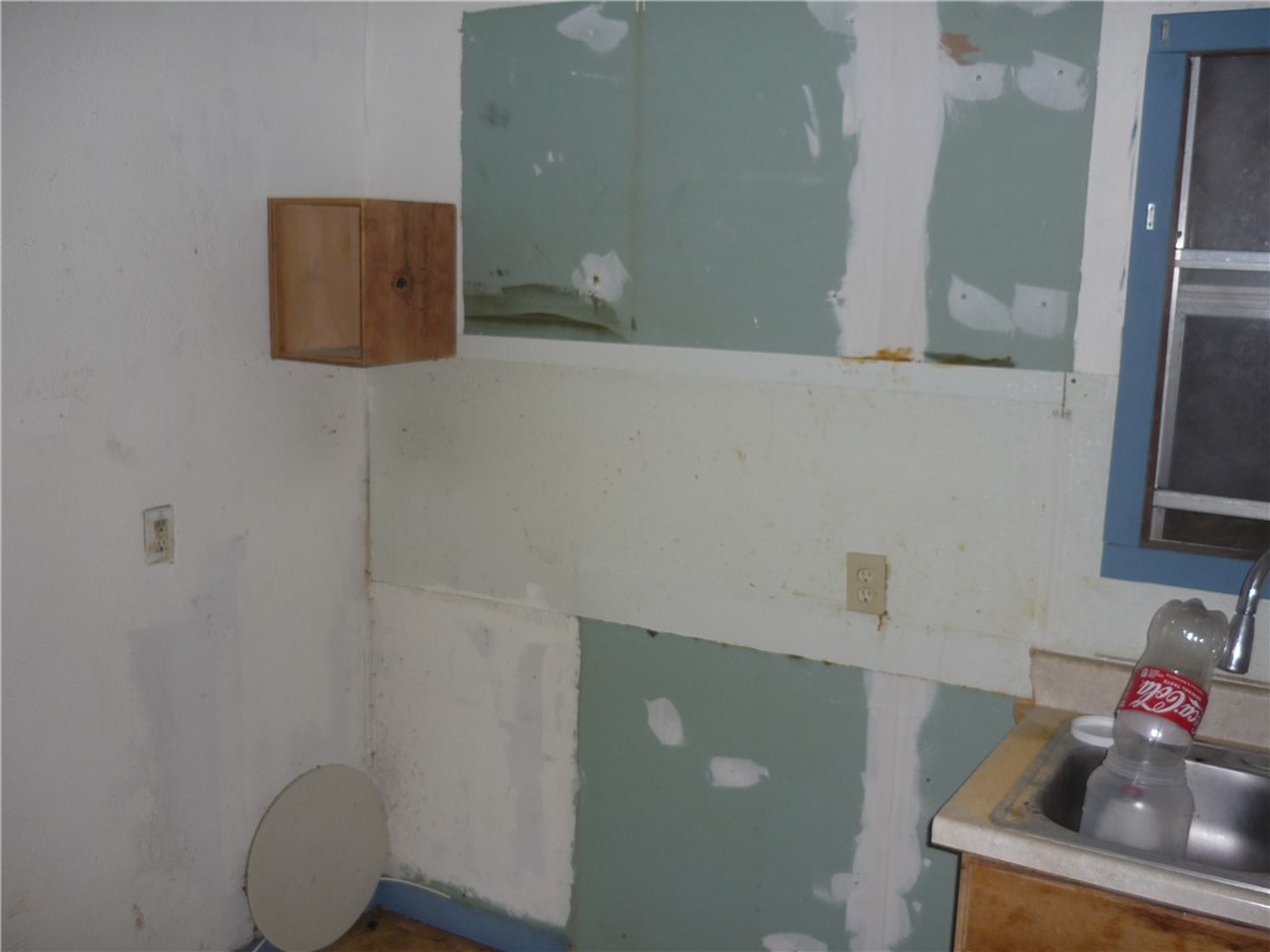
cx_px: 635
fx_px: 1211
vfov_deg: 42.9
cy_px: 476
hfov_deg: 55.4
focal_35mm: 33
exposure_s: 1/30
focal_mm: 5.5
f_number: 2.8
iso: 100
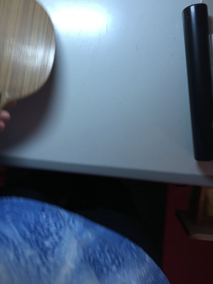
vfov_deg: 61.7
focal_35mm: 29
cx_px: 106
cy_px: 142
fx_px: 238
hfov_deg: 48.2
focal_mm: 4.15
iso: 64
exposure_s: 1/33
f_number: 2.2
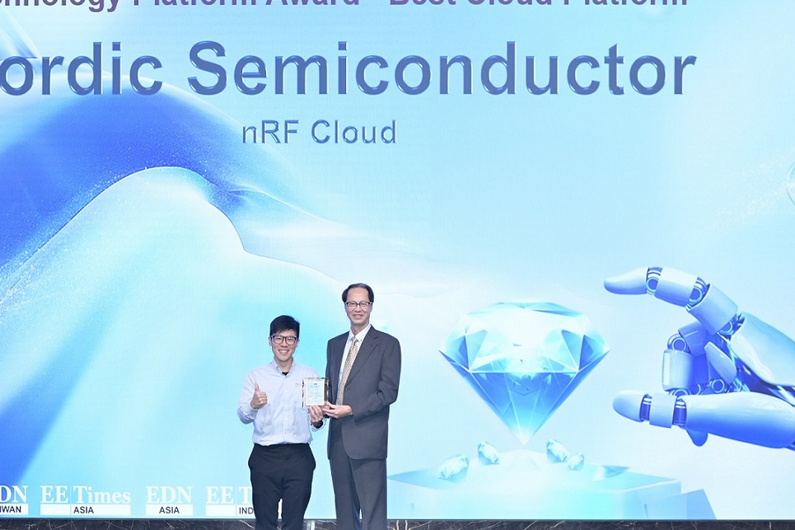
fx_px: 1325
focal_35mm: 60
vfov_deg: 22.6
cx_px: 299
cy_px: 224
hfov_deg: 33.2
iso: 1000
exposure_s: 1/125
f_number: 4.5
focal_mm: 40
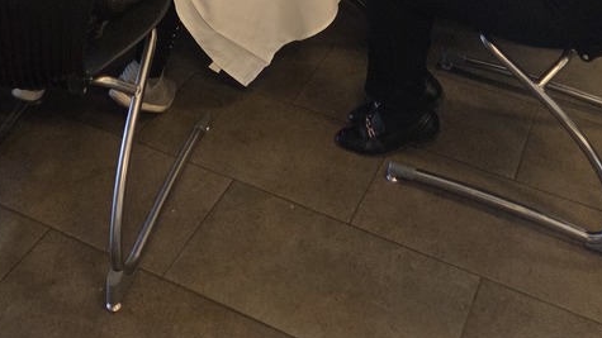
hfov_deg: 38.5
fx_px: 862
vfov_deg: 17.2
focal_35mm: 54
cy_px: -305
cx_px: 305
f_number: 1.8
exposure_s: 1/120
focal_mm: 5.4
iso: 320
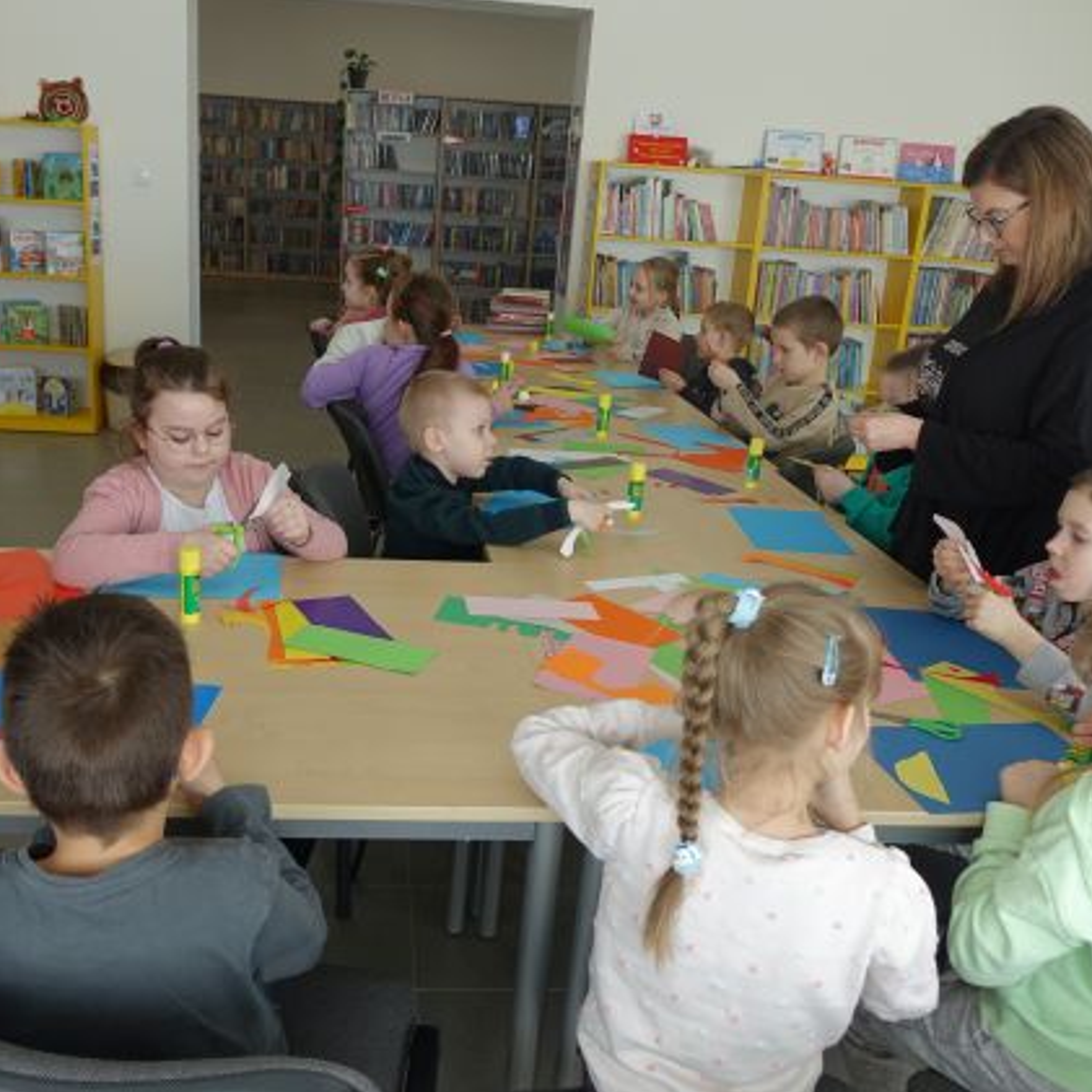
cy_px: 546
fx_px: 1106
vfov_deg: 52.5
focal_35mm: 31
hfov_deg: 52.3
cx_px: 451
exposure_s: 1/125
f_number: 2.8
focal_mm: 8.8
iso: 125
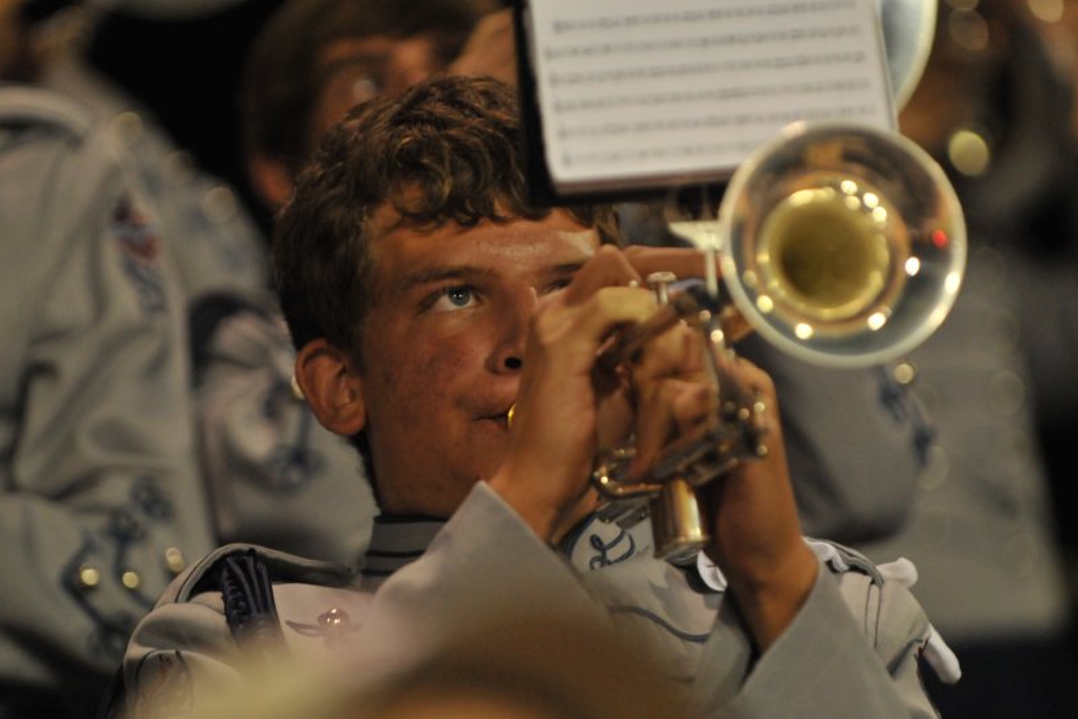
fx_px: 8146
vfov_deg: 5.1
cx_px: 537
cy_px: 360
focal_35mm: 272
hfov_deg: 7.6
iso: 1600
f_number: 2.8
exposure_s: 1/100
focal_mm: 180
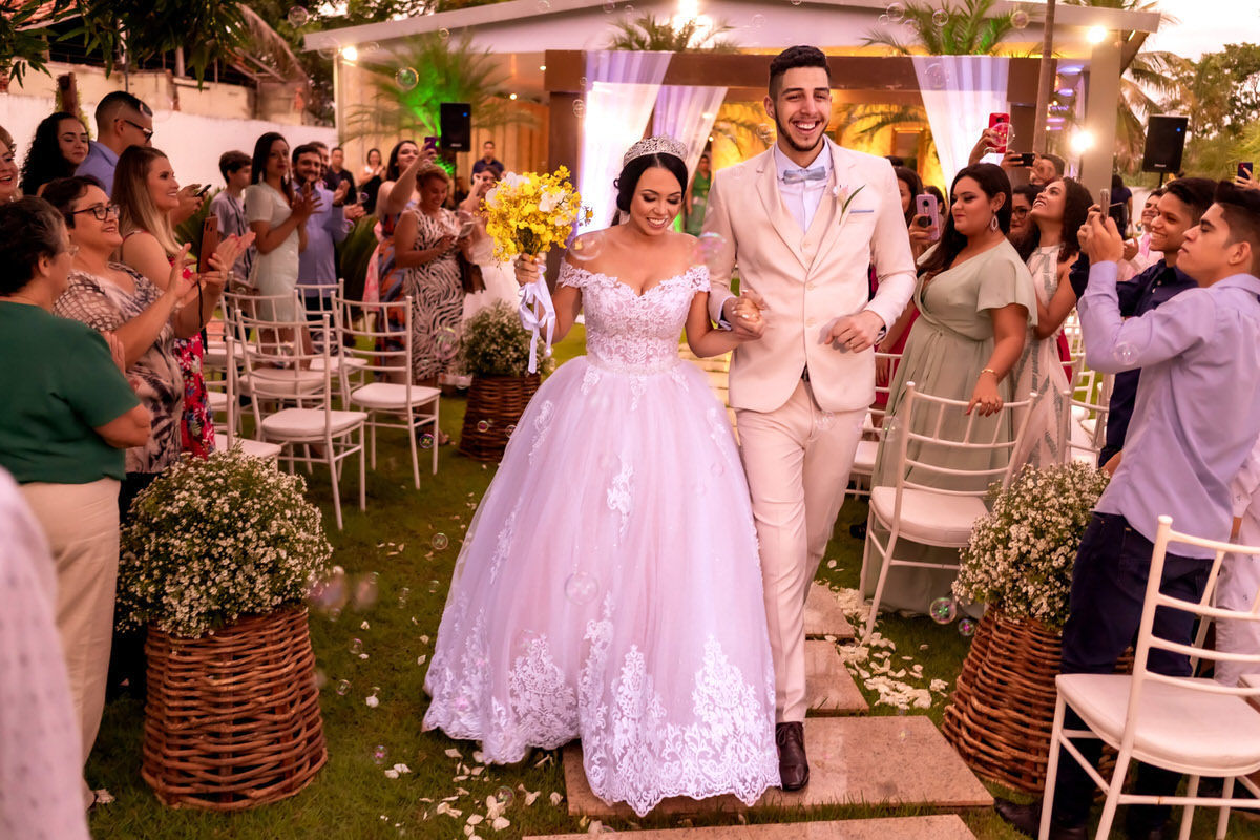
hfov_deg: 54.4
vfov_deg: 37.9
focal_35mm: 35
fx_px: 1225
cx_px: 630
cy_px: 420
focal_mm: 35
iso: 2500
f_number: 2.8
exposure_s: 1/200
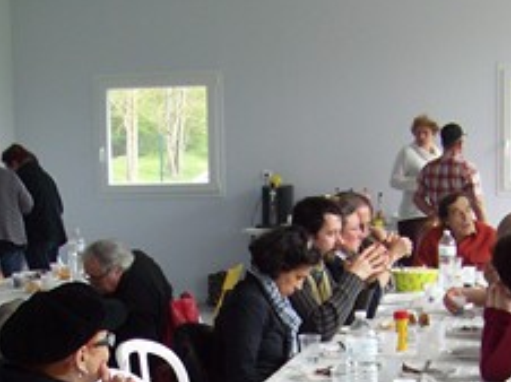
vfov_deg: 14.0
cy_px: 459
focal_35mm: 102
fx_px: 1504
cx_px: 208
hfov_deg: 19.3
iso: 63
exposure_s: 1/80
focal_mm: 5.85
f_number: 2.8
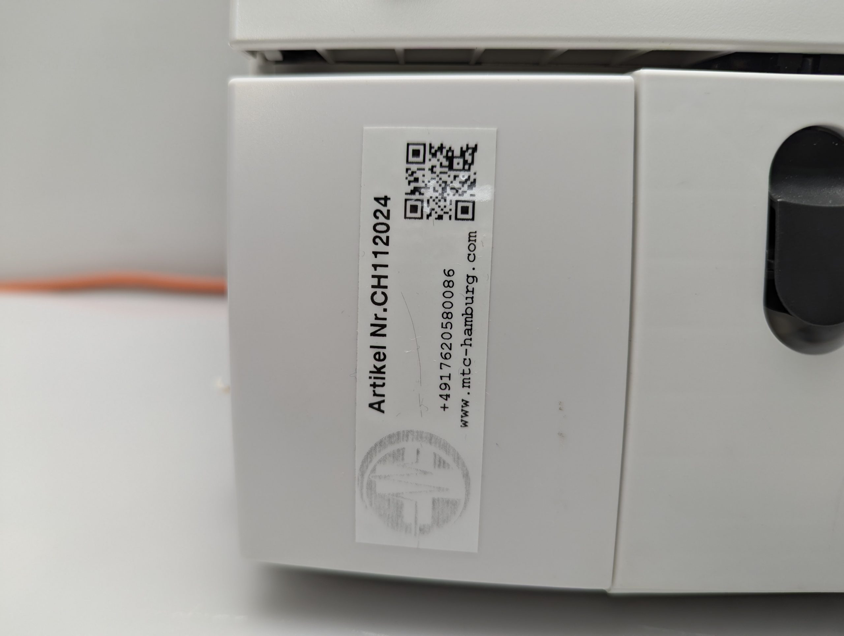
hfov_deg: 71.5
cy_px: 318
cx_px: 422
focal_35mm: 24
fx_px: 586
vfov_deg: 56.9
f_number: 1.85
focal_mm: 6.81
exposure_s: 1/100
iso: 119
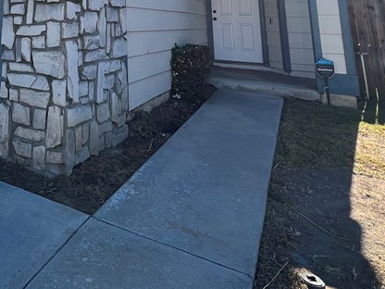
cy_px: -49
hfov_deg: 50.8
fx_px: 356
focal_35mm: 32
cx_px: 43
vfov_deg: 35.7
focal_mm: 1.57
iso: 32
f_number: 1.8
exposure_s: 1/686
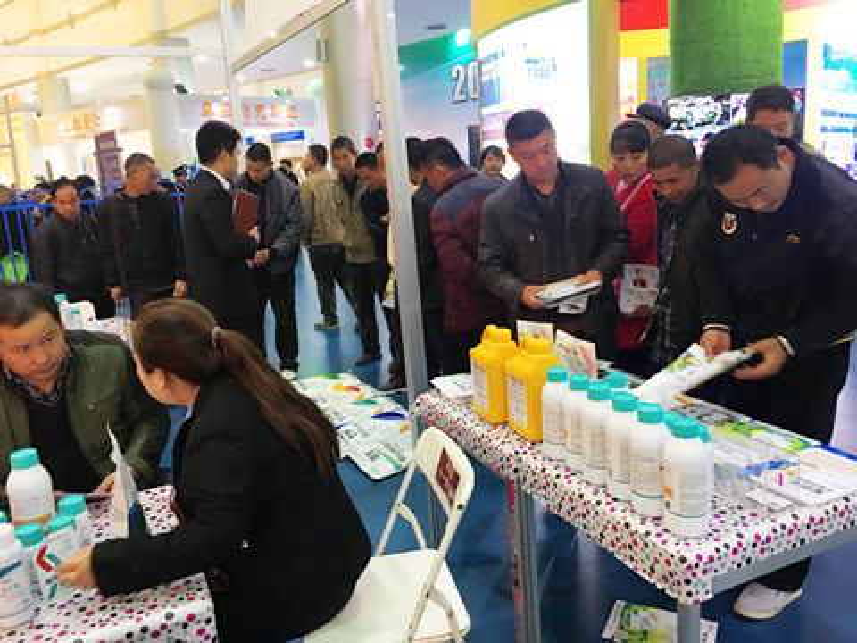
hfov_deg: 61.7
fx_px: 718
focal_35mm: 29
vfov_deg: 48.2
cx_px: 428
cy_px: 322
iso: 100
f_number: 2.2
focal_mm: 4.15
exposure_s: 1/17
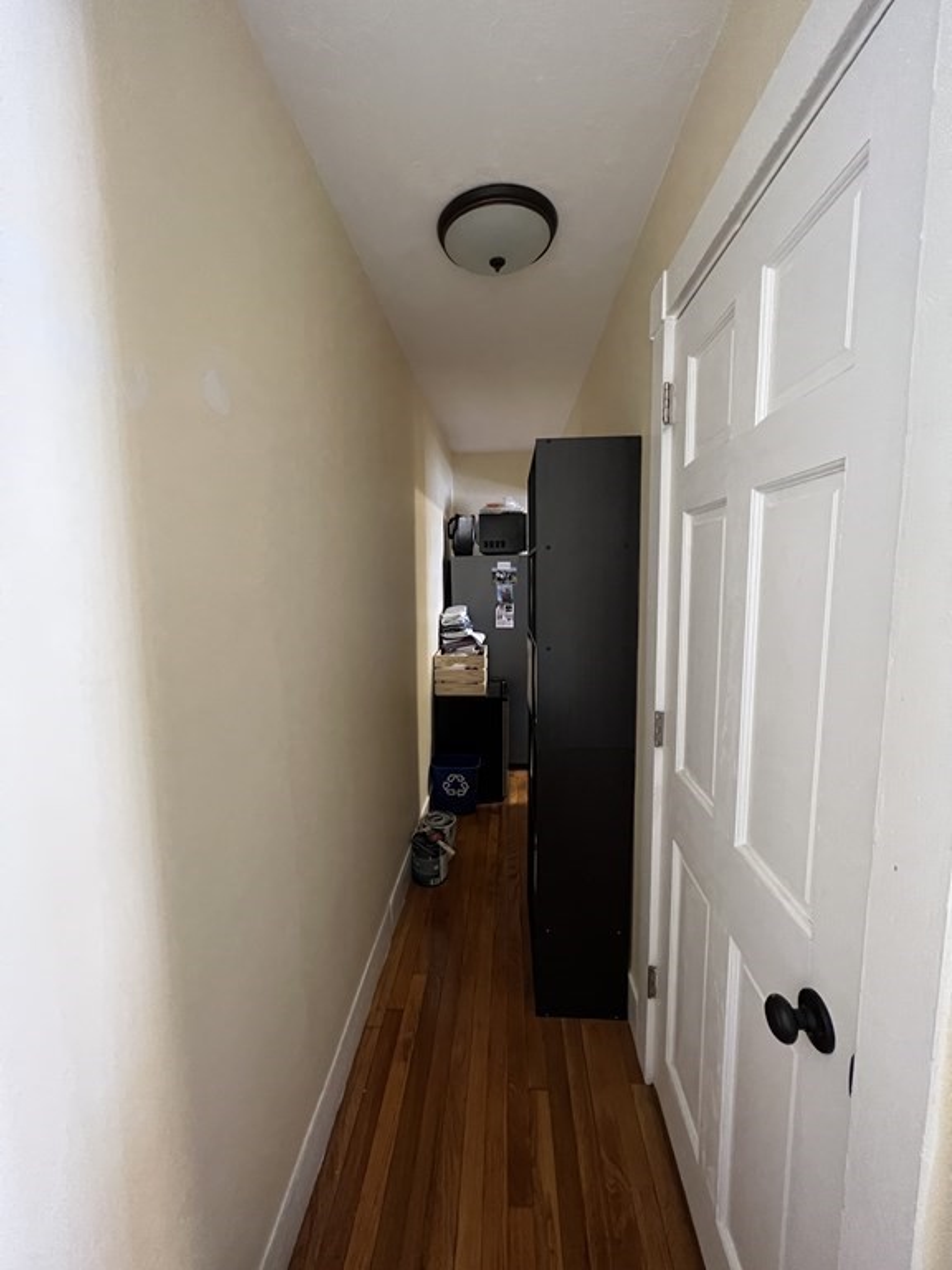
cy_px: 635
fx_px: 477
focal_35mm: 13
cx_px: 476
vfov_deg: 106.2
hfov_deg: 89.9
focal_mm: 1.57
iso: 800
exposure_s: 1/40
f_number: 1.8
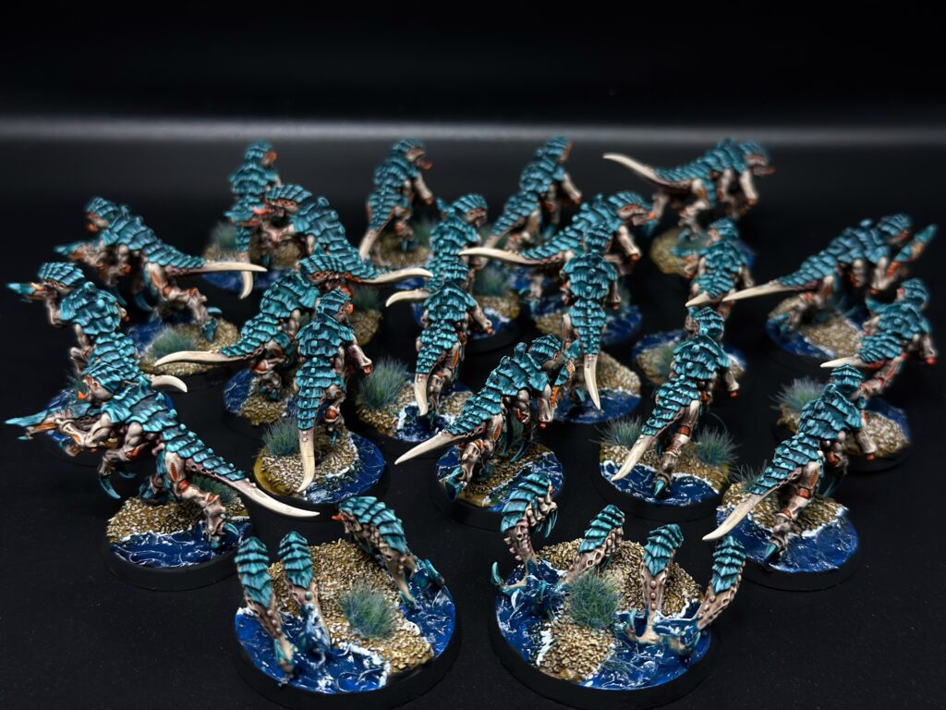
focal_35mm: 48
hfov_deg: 39.7
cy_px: 355
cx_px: 473
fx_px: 1312
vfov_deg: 30.3
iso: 80
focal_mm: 6.86
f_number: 1.78
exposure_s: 1/601
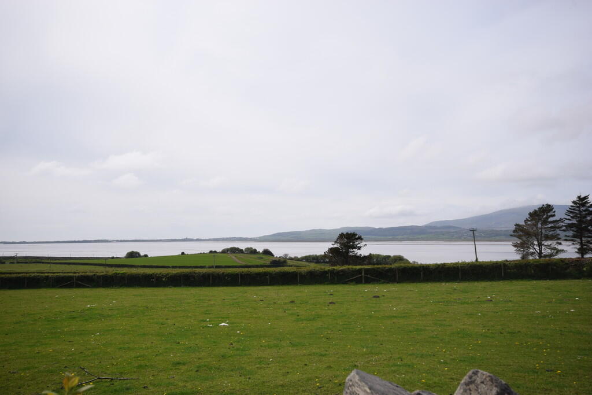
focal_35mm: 28
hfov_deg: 64.5
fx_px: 469
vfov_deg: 45.7
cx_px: 296
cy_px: 198
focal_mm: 19
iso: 200
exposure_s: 1/500
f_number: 11
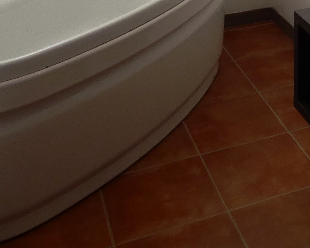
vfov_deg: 19.3
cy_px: -106
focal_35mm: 71
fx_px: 651
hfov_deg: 24.2
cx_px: 375
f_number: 2.8
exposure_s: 1/80
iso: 80
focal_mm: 3.6
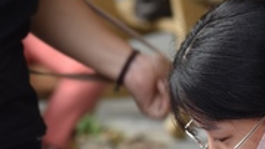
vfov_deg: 2.7
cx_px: 238
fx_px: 3214
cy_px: 137
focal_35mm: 457
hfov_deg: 4.7
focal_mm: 120
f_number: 5
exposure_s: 1/100
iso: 250
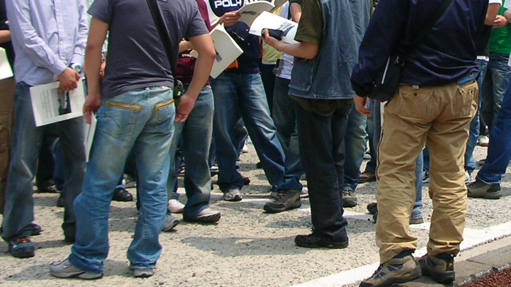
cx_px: 433
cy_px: 16
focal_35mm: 83
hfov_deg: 25.0
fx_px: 1124
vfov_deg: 14.4
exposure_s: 1/95.2
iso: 50
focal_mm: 5.8
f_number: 8.5
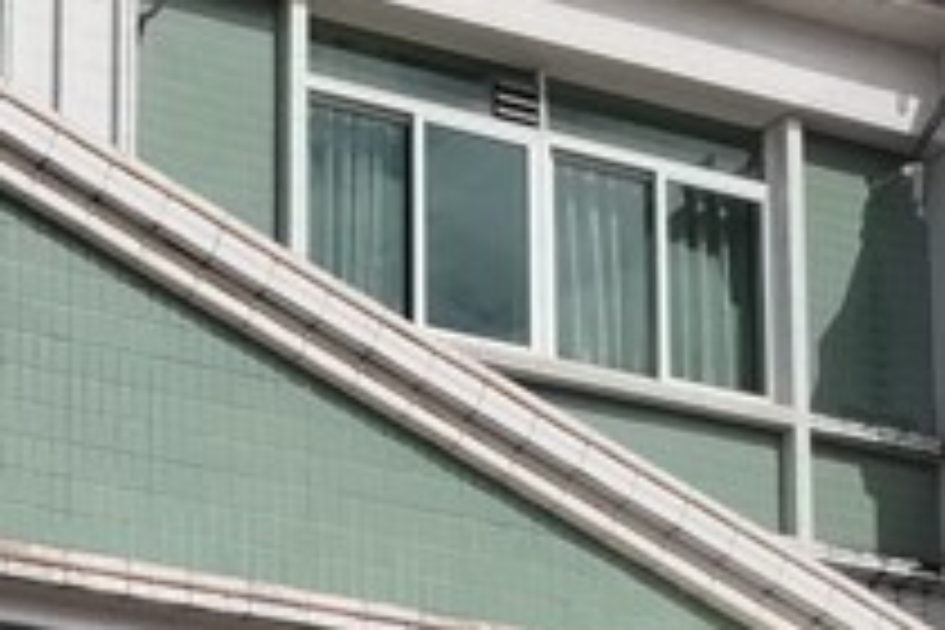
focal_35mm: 103
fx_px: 2704
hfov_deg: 18.4
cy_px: 1215
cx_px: -302
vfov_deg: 12.0
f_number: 1.8
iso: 50
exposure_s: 1/2188
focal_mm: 5.58
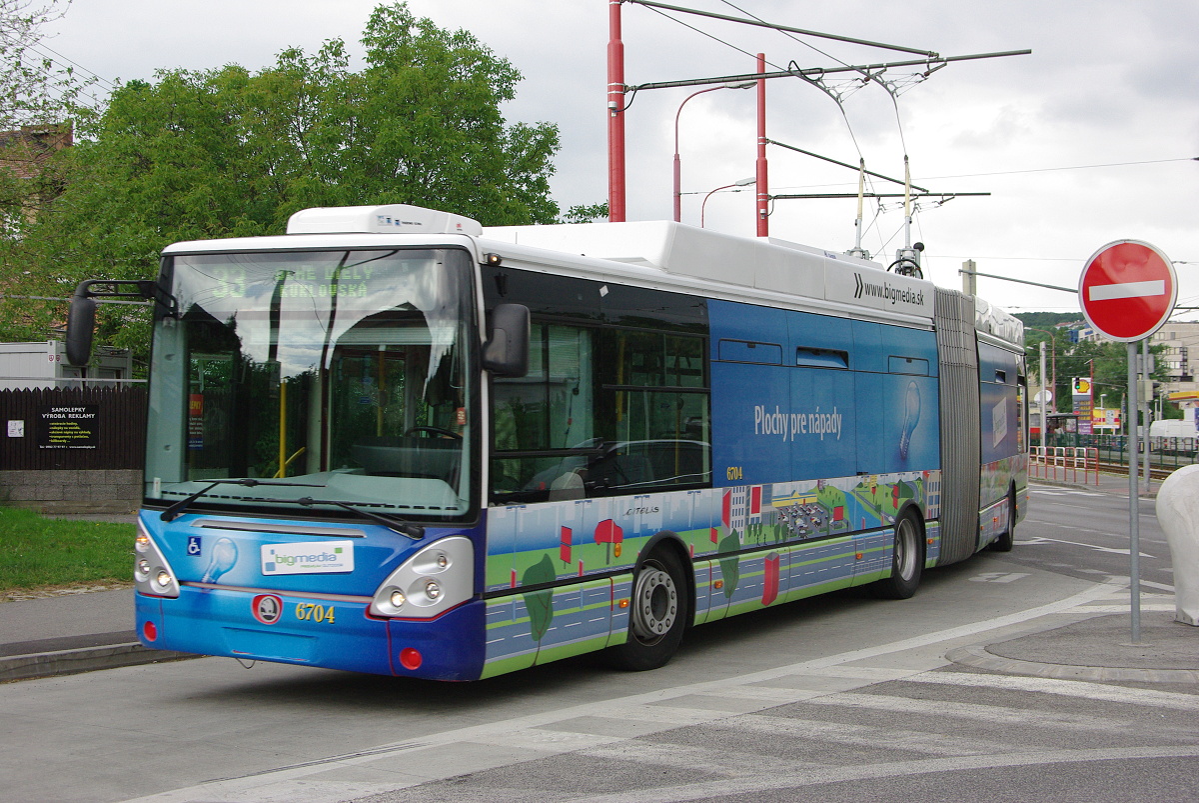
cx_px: 600
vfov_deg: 26.5
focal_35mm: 51
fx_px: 1700
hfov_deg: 38.8
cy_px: 402
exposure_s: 1/250
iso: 400
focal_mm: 34
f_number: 7.1
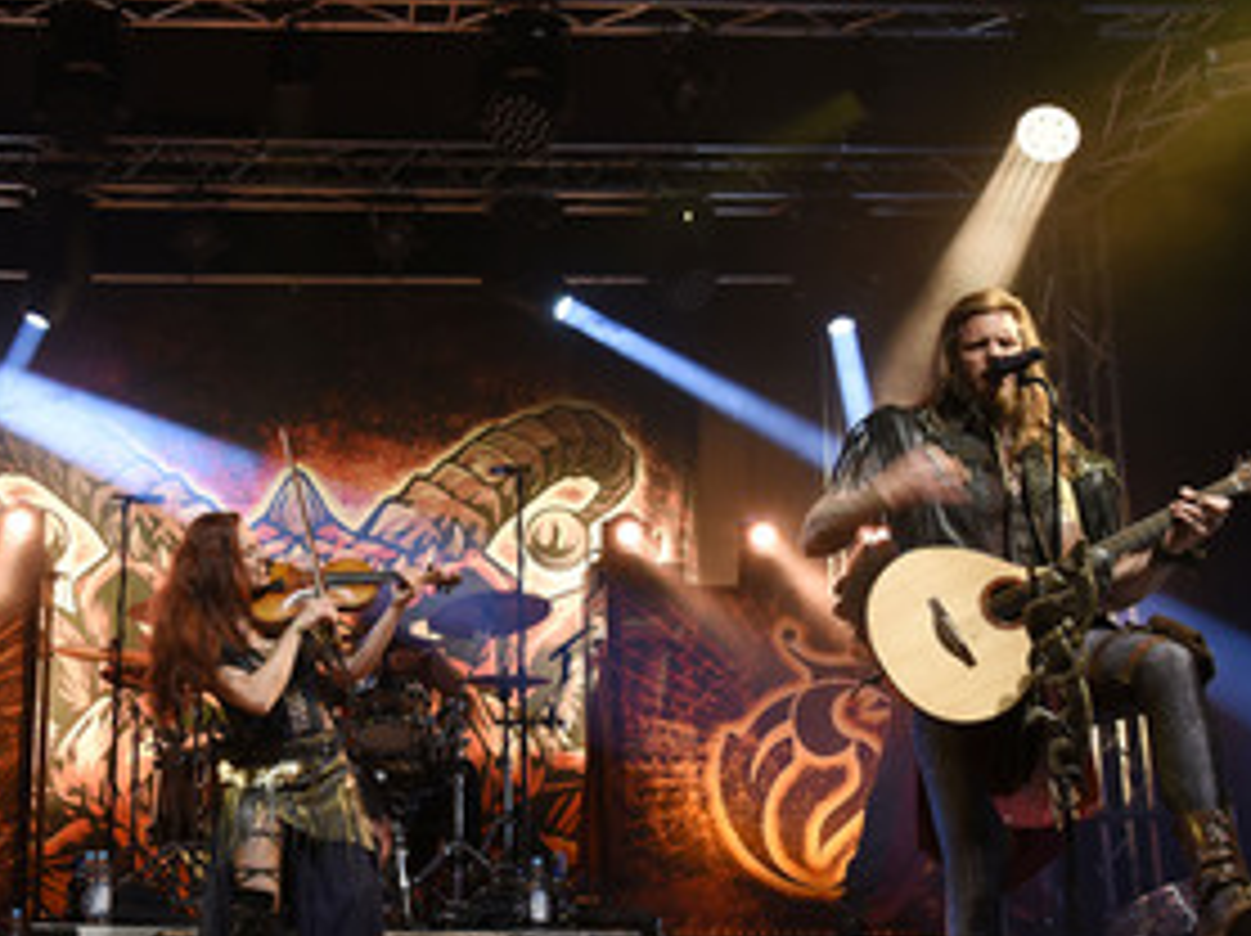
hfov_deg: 35.8
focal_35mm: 53
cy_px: 549
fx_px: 1914
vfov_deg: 27.4
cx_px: 416
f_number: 5.6
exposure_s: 1/60
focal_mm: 34
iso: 1250
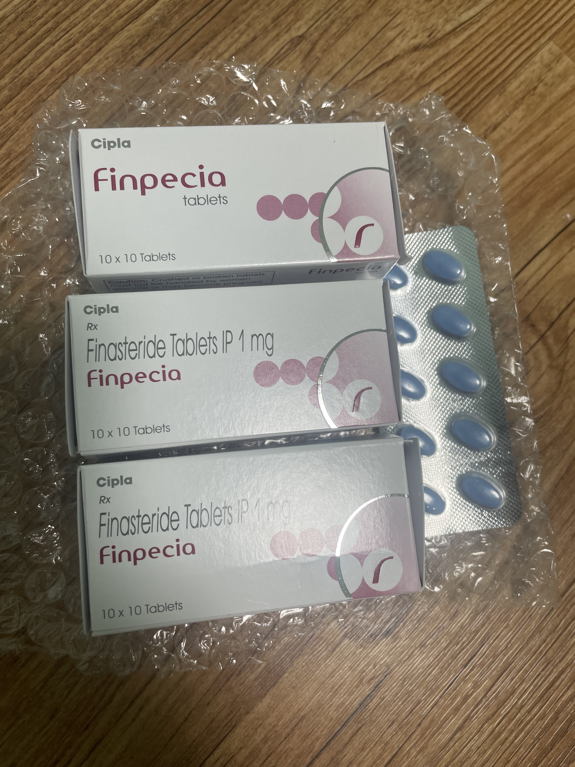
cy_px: 384
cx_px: 288
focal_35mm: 26
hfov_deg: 53.1
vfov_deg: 67.3
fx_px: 576
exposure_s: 1/120
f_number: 1.6
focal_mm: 4.2
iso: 40
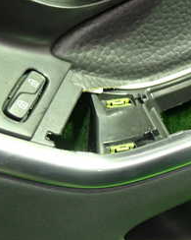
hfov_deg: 21.5
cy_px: 150
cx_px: 282
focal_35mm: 60
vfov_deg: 31.3
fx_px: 424
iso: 500
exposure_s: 1/30
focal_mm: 4.5
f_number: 2
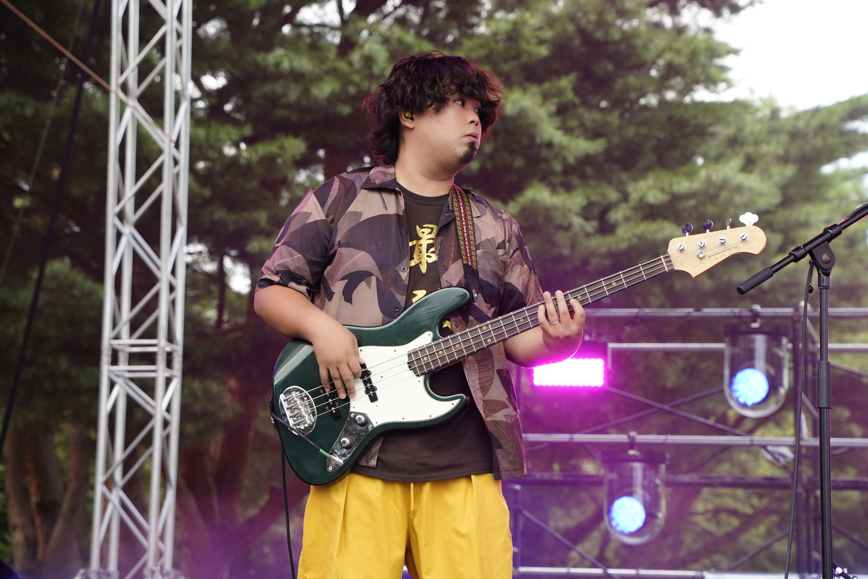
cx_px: 434
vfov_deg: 12.8
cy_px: 290
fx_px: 2580
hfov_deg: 19.1
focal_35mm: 107
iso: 500
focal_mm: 107
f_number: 6.3
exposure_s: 1/250
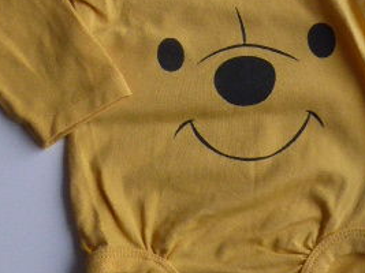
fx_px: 632
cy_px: 68
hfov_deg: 32.0
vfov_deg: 24.1
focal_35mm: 60
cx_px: 231
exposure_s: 1/60
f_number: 3.3
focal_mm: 4.3
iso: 400
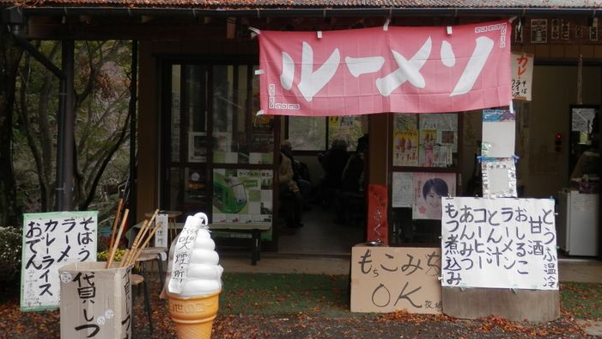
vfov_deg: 25.9
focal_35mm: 46
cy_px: 133
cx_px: 322
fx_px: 734
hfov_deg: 44.6
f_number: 3.6
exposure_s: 1/100
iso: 80
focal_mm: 6.6
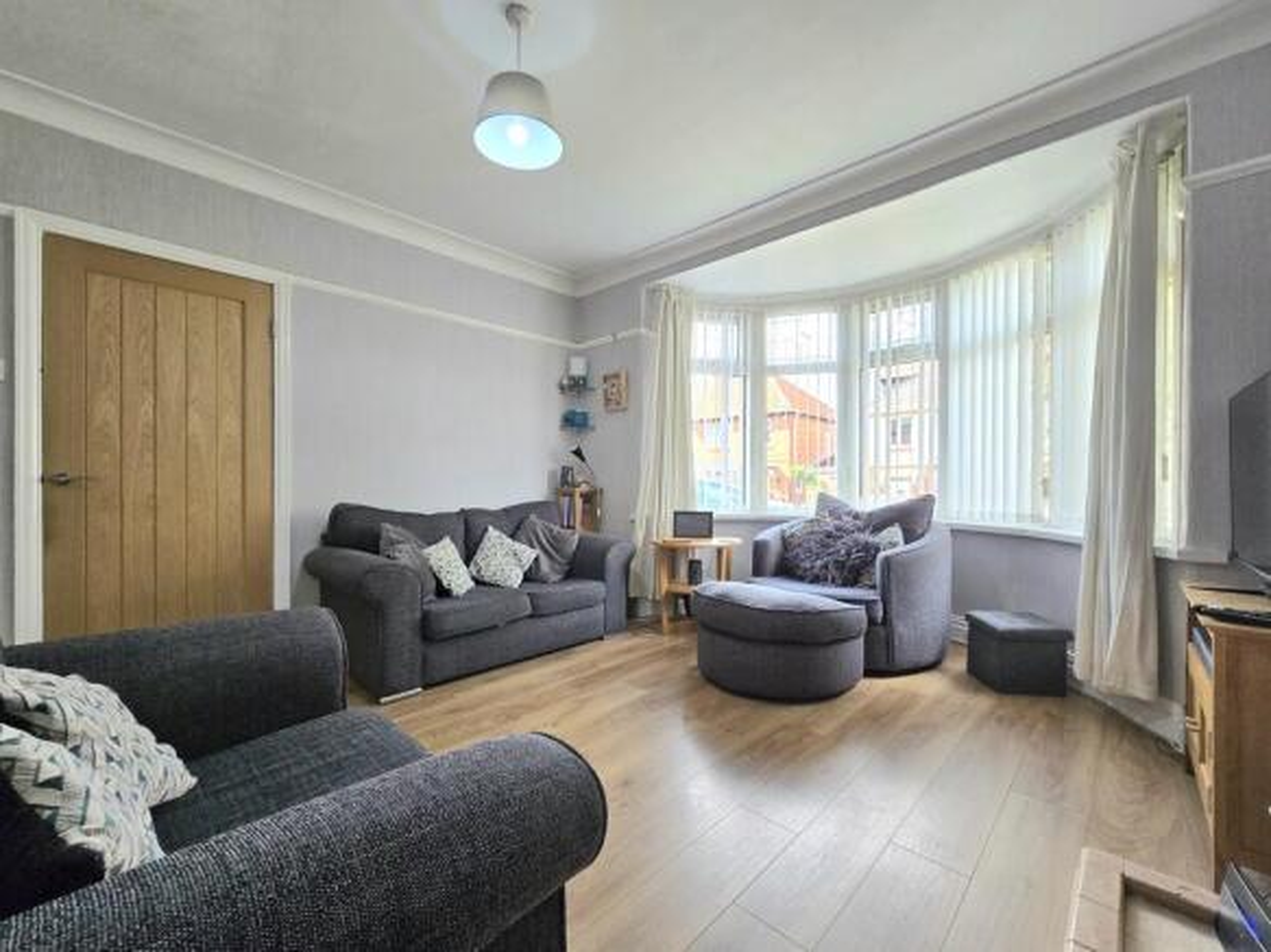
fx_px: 477
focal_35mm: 13
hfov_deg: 106.2
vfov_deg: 89.9
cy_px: 476
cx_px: 636
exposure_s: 1/101
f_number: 2.2
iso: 100
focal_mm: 2.2
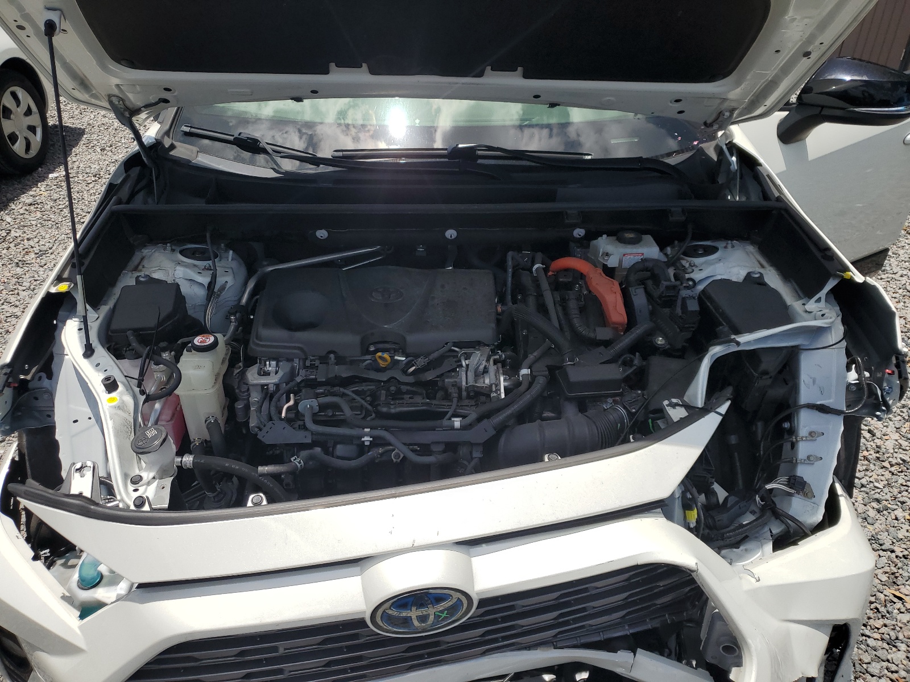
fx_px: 683
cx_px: 455
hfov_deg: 67.3
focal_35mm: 26
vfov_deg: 53.1
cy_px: 341
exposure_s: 1/5000
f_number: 1.5
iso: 50
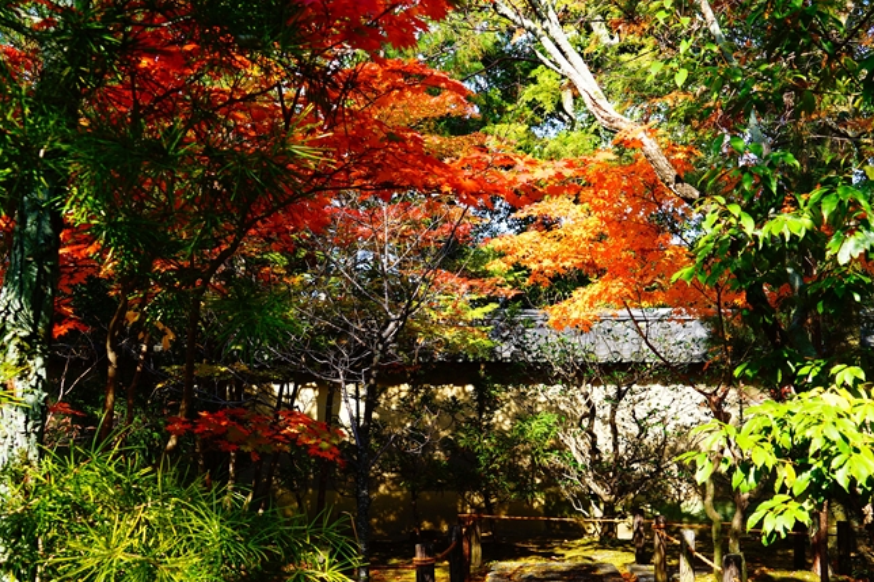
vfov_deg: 32.5
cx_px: 475
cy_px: 352
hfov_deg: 47.4
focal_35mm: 41
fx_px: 995
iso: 100
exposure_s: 1/90
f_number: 5.6
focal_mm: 33
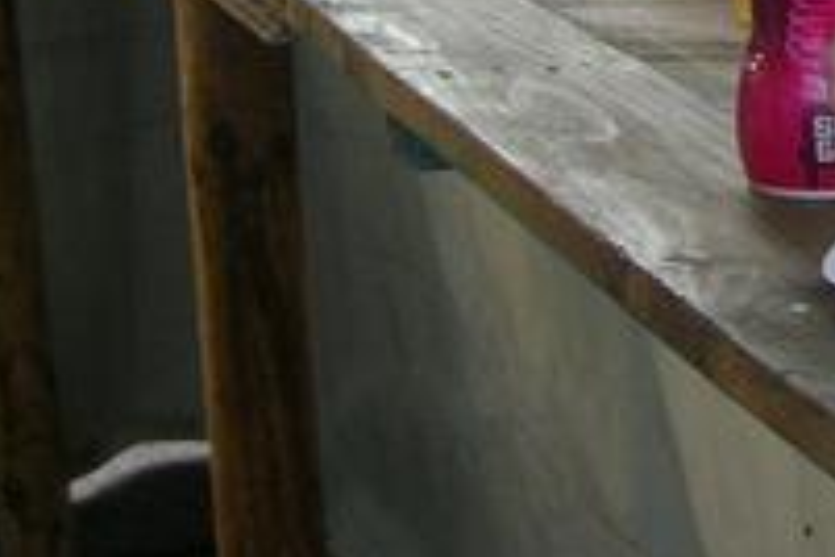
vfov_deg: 11.5
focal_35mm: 116
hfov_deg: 16.2
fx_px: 2690
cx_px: 1250
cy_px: -191
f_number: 2.8
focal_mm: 5.8
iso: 50
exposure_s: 1/74.8
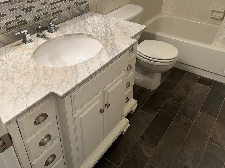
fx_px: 208
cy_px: 71
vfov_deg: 44.0
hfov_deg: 56.8
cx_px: 107
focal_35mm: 32
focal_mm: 5.1
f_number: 1.6
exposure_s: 1/60
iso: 100
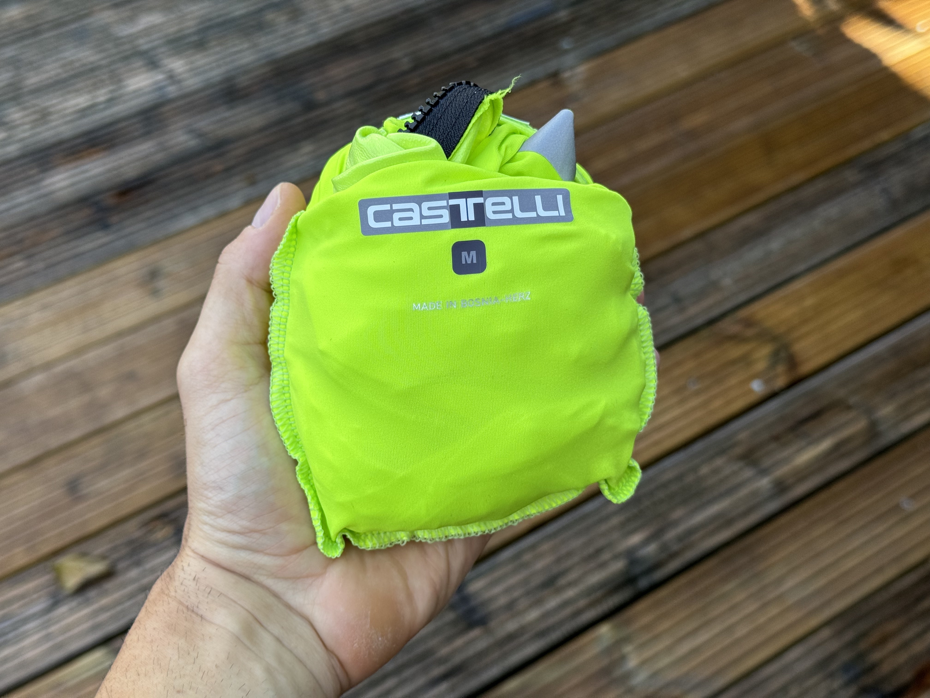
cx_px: 465
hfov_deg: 39.7
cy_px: 349
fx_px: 1290
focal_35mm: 48
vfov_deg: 30.3
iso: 64
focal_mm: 6.76
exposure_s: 1/621
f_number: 1.78
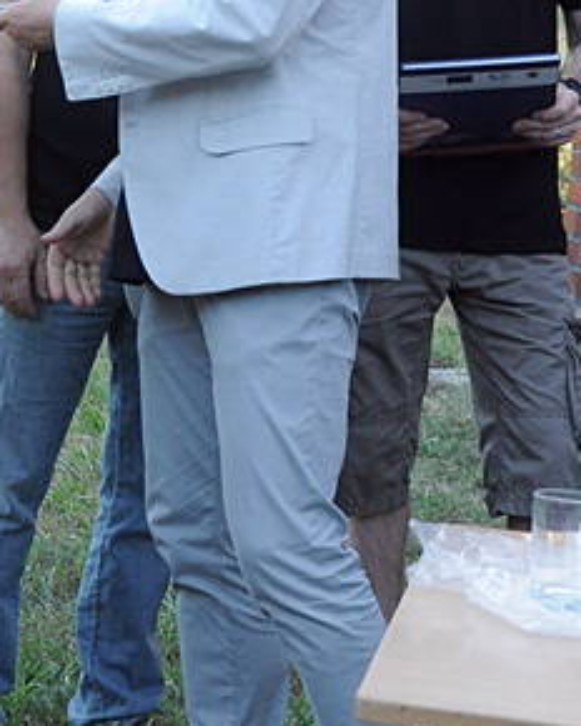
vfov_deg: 13.7
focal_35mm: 140
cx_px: 3
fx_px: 3009
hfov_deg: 10.9
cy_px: 124
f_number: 5
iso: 800
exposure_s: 1/100
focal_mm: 34
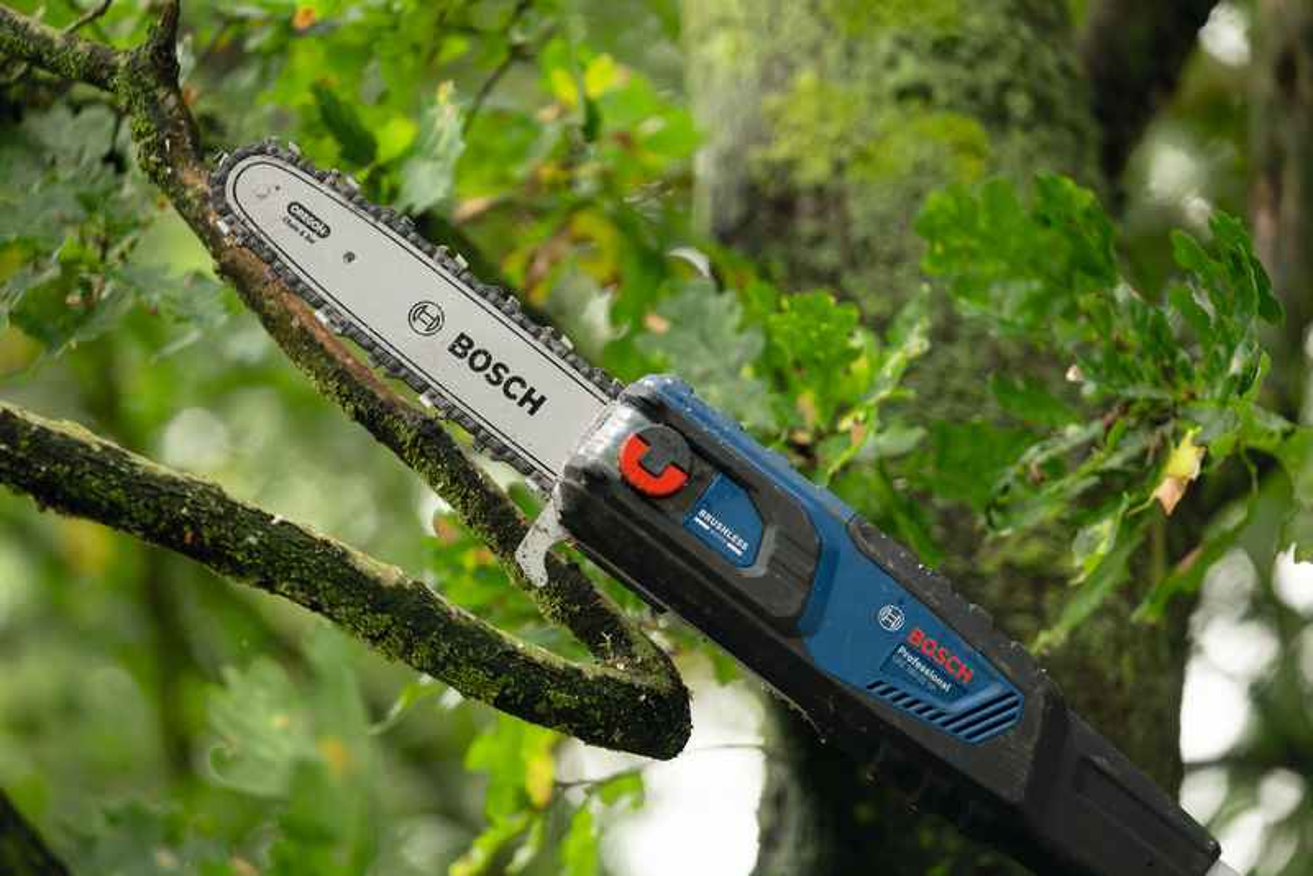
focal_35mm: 132
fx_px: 4816
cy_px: 438
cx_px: 656
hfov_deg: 15.5
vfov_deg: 10.4
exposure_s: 1/160
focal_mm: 132
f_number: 2.8
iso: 800
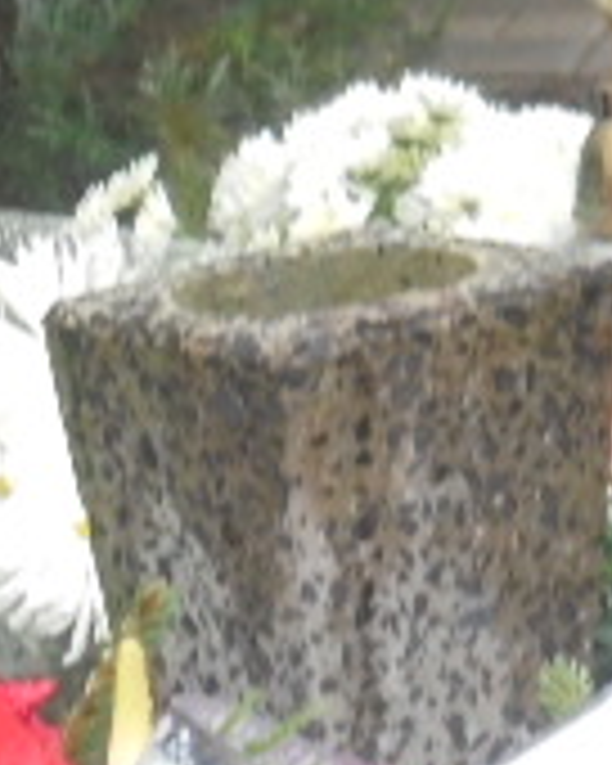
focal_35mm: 447
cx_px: 1071
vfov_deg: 4.3
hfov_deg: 3.4
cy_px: 284
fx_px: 10121
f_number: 5.6
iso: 400
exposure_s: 1/80
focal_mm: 21.8
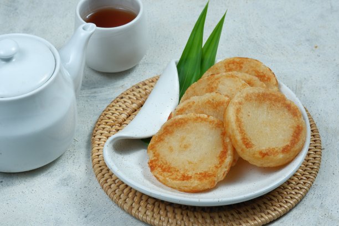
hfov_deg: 18.1
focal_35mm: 113
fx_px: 1064
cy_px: 113
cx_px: 170
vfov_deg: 12.1
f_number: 10
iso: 200
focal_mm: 75.4
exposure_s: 1/60
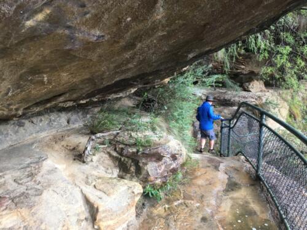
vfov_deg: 48.2
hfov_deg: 61.7
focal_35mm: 29
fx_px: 257
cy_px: 115
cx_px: 154
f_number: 2.2
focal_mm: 4.15
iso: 50
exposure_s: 1/33
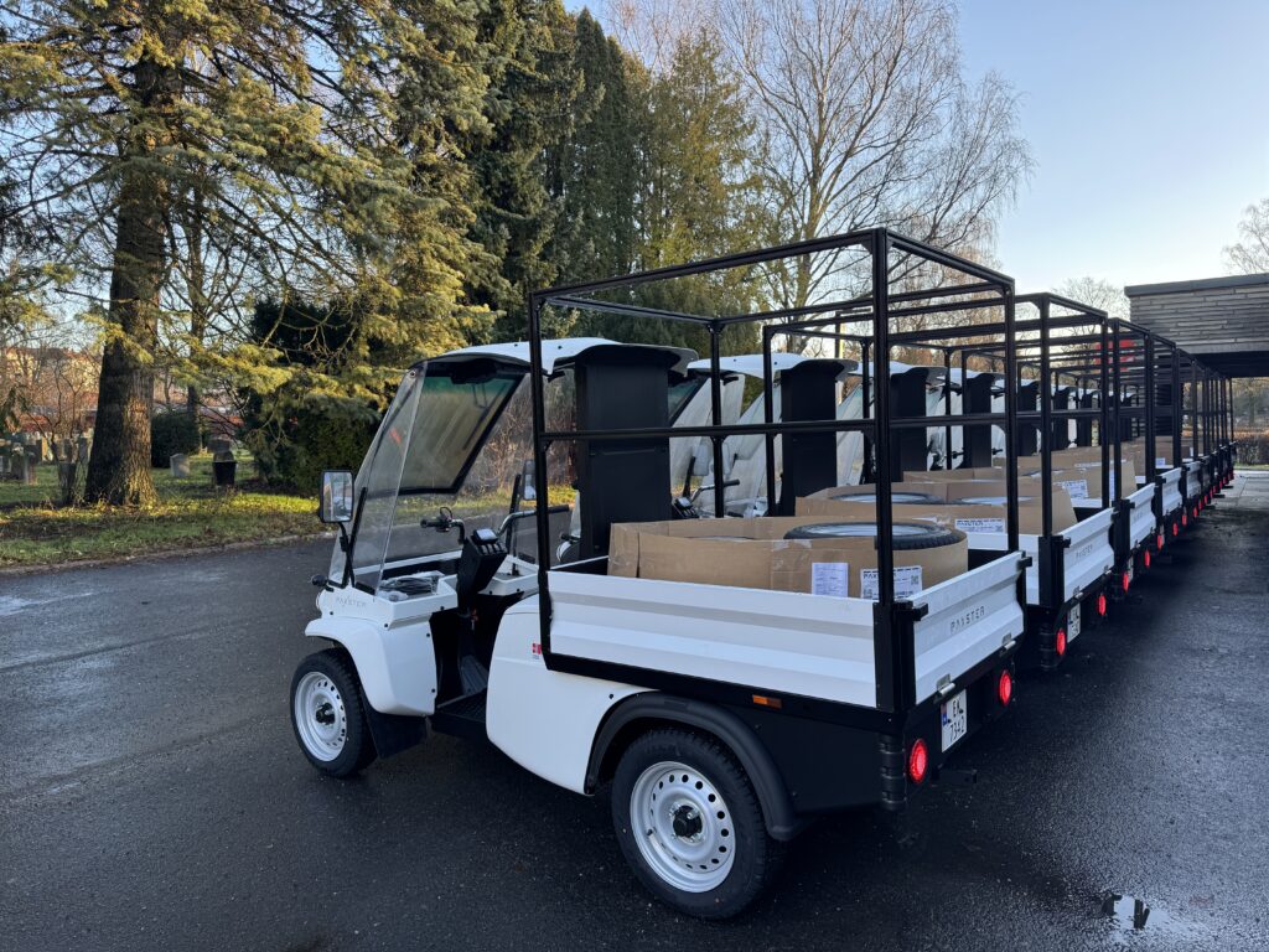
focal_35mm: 24
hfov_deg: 71.6
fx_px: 880
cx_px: 634
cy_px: 476
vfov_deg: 56.8
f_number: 1.78
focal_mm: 6.76
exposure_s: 1/166
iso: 64
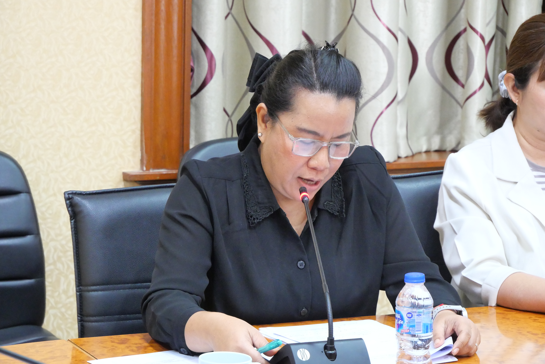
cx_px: 272
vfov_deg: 11.1
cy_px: 182
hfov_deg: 16.5
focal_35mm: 124
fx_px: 1878
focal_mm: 60
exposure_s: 1/15
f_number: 6.3
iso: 3200
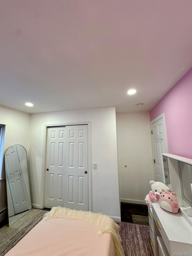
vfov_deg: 102.1
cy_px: 128
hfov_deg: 85.7
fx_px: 104
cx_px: 96
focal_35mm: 14
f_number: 2.2
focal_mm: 2.22
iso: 125
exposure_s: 1/120
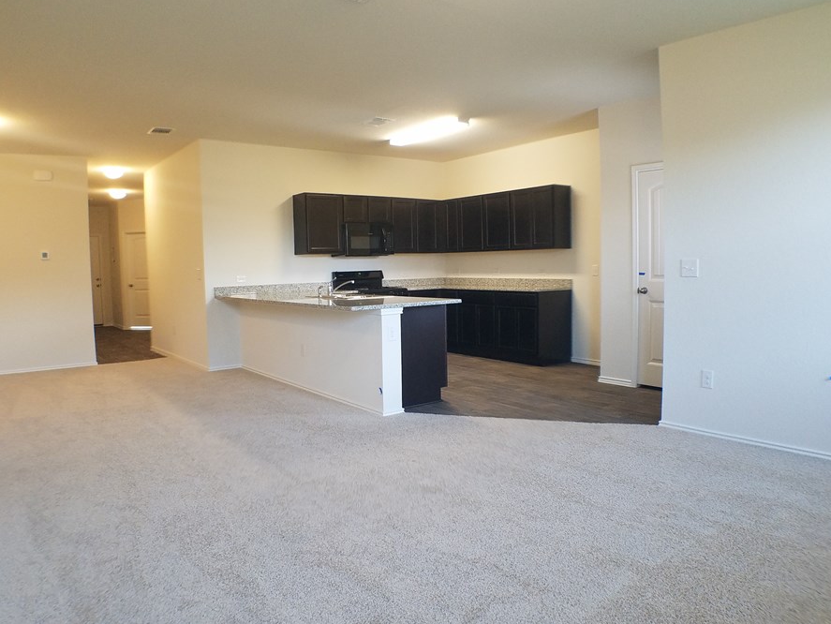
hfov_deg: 59.9
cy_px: 312
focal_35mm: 30
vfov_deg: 46.8
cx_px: 405
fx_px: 720
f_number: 1.7
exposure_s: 1/40
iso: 125
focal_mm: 4.2
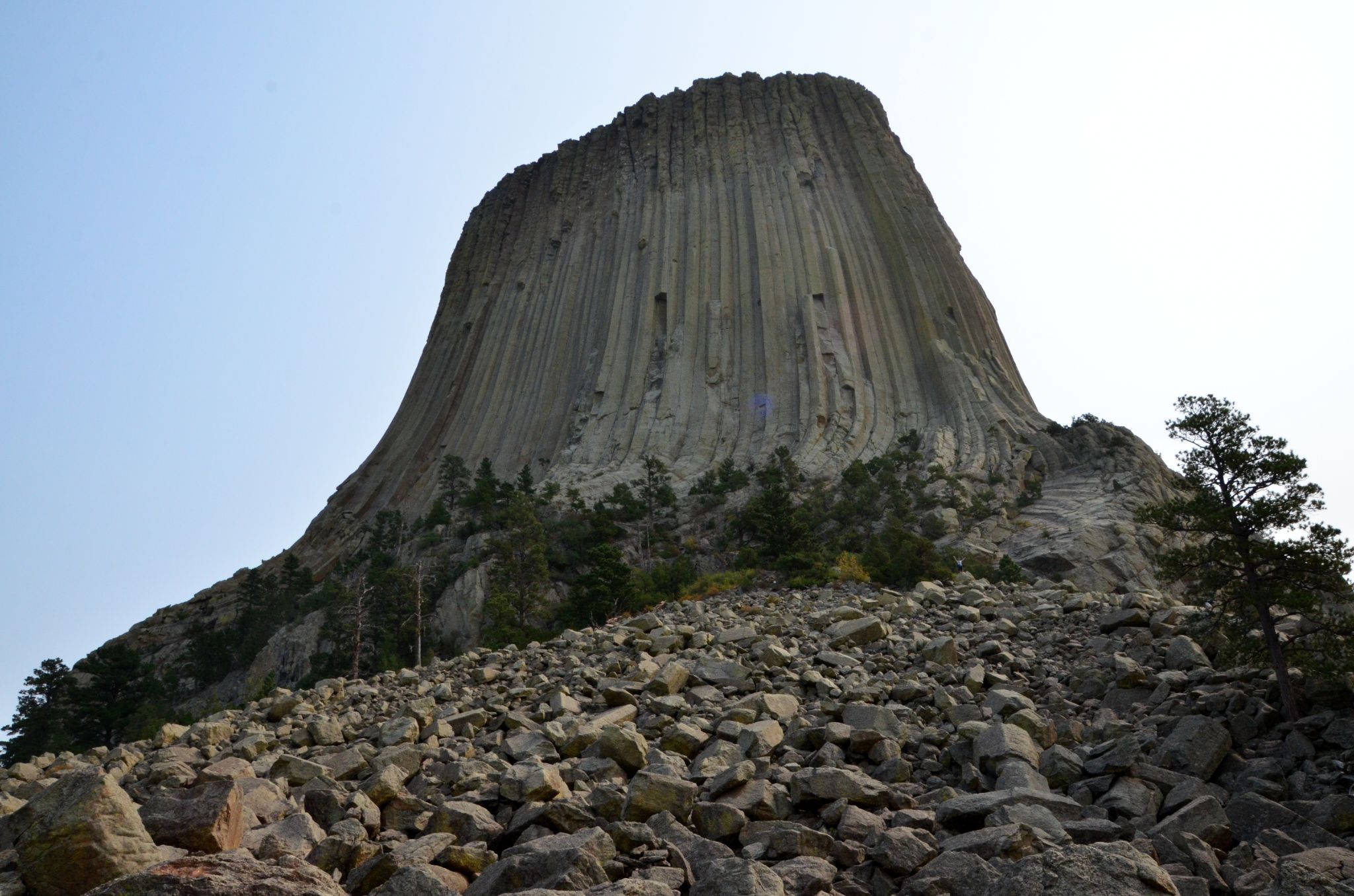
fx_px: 1013
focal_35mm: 27
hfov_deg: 67.5
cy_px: 448
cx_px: 677
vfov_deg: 47.7
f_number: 13
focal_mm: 18
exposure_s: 1/1000
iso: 1000
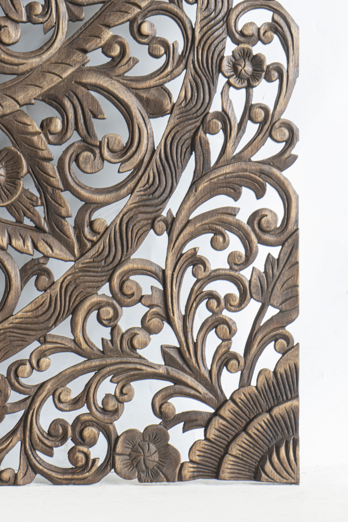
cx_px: 174
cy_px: 261
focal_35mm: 70
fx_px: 1015
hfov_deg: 19.5
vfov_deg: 28.8
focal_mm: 70
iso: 320
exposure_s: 1/15
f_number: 5.6
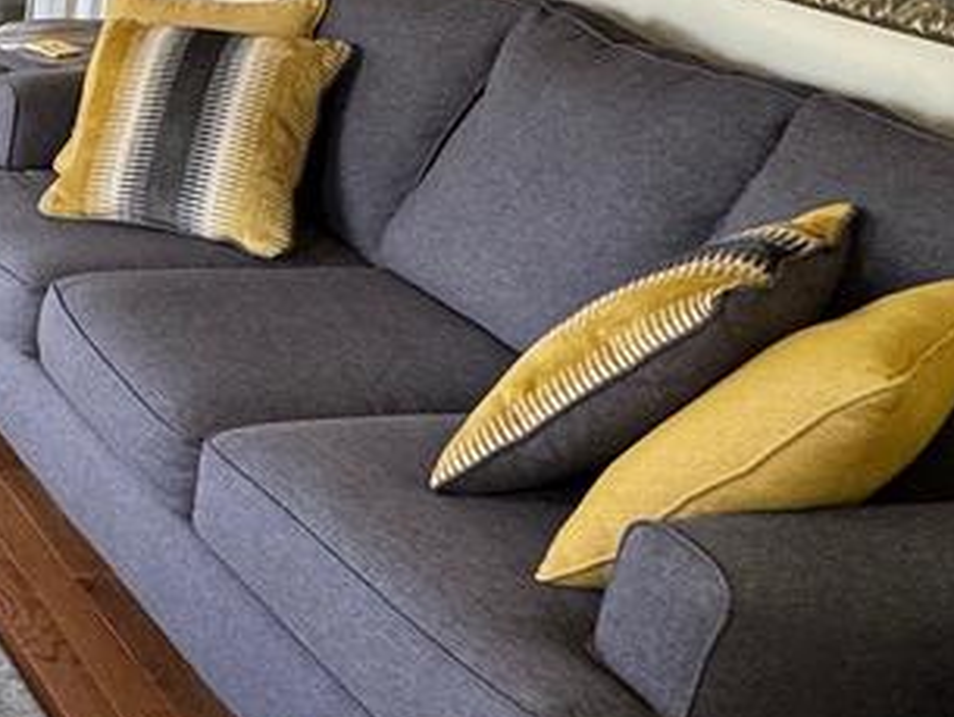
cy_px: 301
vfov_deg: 22.2
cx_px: -485
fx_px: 1820
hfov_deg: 23.4
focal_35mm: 66
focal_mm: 2.22
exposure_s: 1/120
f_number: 2.2
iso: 200
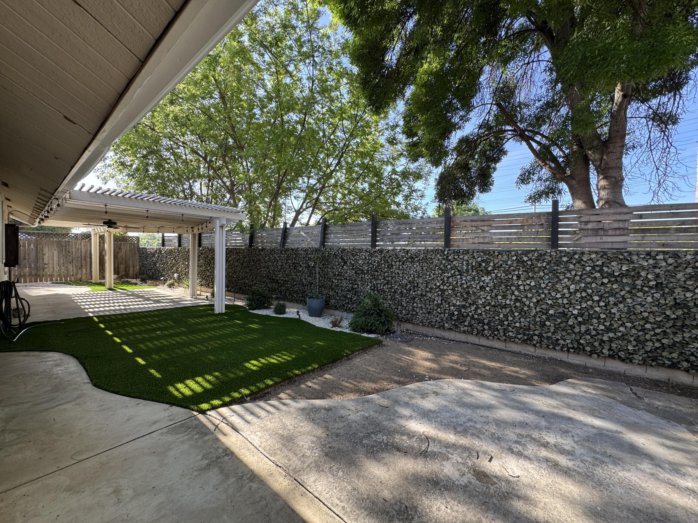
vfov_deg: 85.7
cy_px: 262
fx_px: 282
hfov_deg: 102.1
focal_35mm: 14
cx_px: 349
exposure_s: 1/134
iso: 40
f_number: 2.2
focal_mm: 2.22
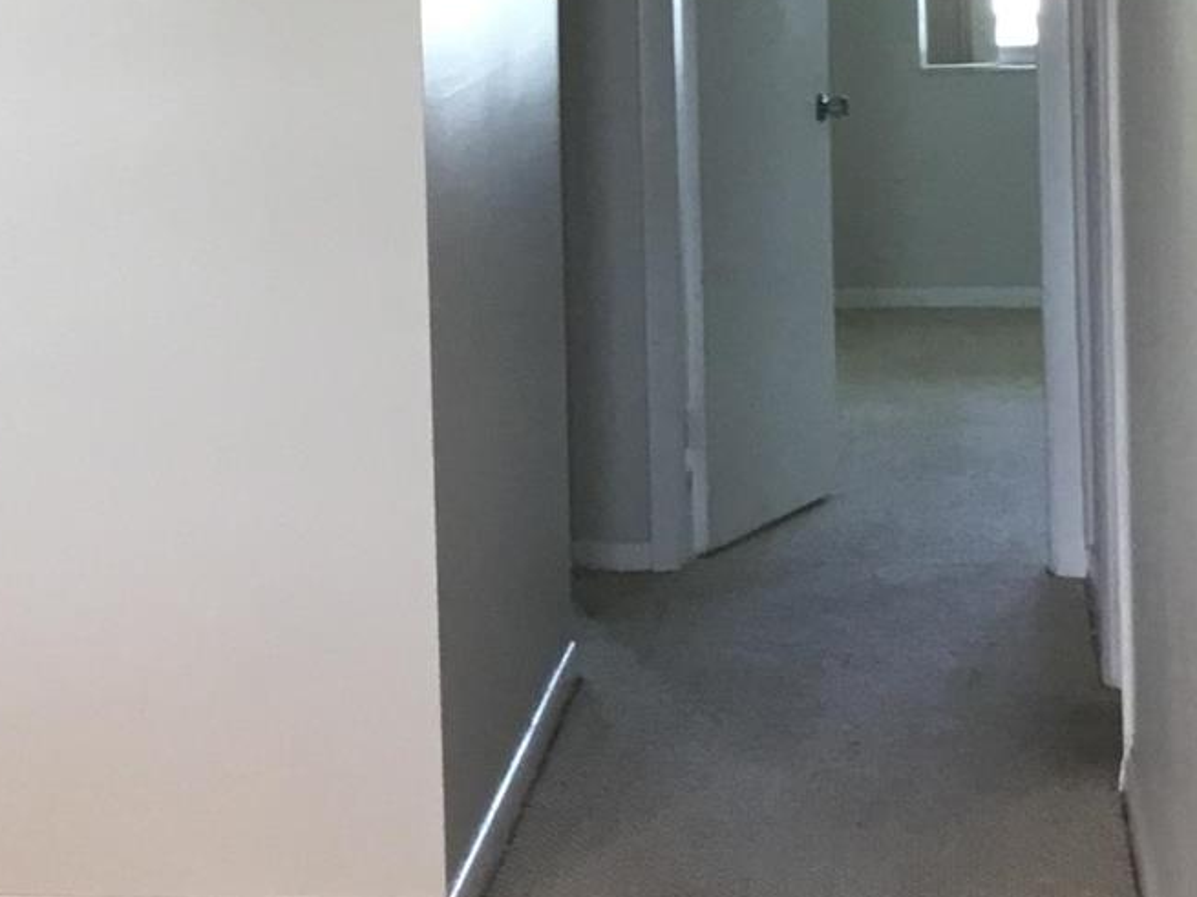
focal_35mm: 97
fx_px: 3354
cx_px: 294
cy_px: -26
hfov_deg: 20.1
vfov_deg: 14.9
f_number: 2.4
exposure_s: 1/30
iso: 64
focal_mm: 3.3
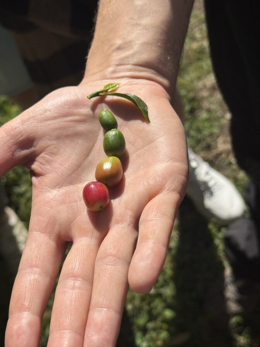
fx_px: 551
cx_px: 114
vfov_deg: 34.9
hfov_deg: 26.5
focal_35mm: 55
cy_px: 198
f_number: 1.78
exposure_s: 1/7143
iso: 64
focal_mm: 6.76
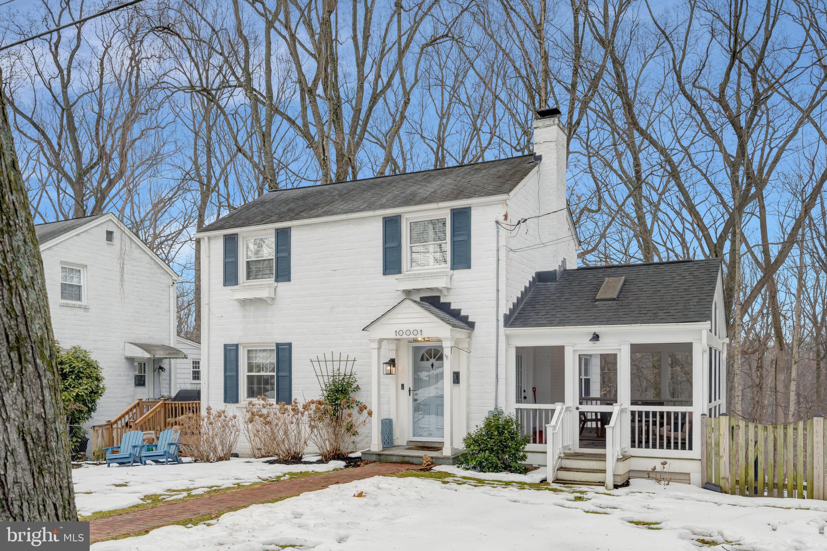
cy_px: 276
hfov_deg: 63.7
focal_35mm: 29
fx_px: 666
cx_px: 414
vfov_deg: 44.9
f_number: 8
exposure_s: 1/250
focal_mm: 29
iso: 640
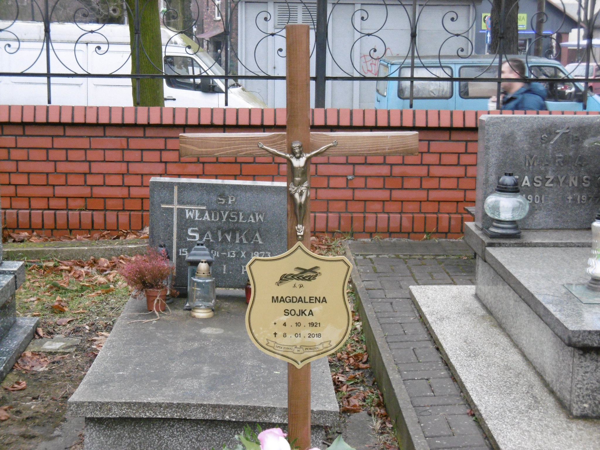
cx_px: 300
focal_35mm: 68
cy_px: 225
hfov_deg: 28.6
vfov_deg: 21.6
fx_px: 1179
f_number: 4.4
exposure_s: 1/60
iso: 400
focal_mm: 12.1
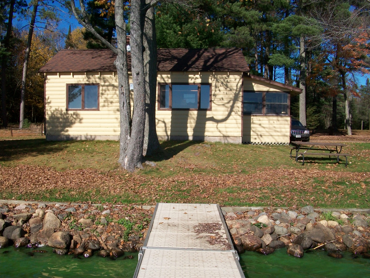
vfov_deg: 41.8
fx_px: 363
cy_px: 139
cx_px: 185
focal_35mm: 34
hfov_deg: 54.0
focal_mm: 5.7
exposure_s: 1/500
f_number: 5.5
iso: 80
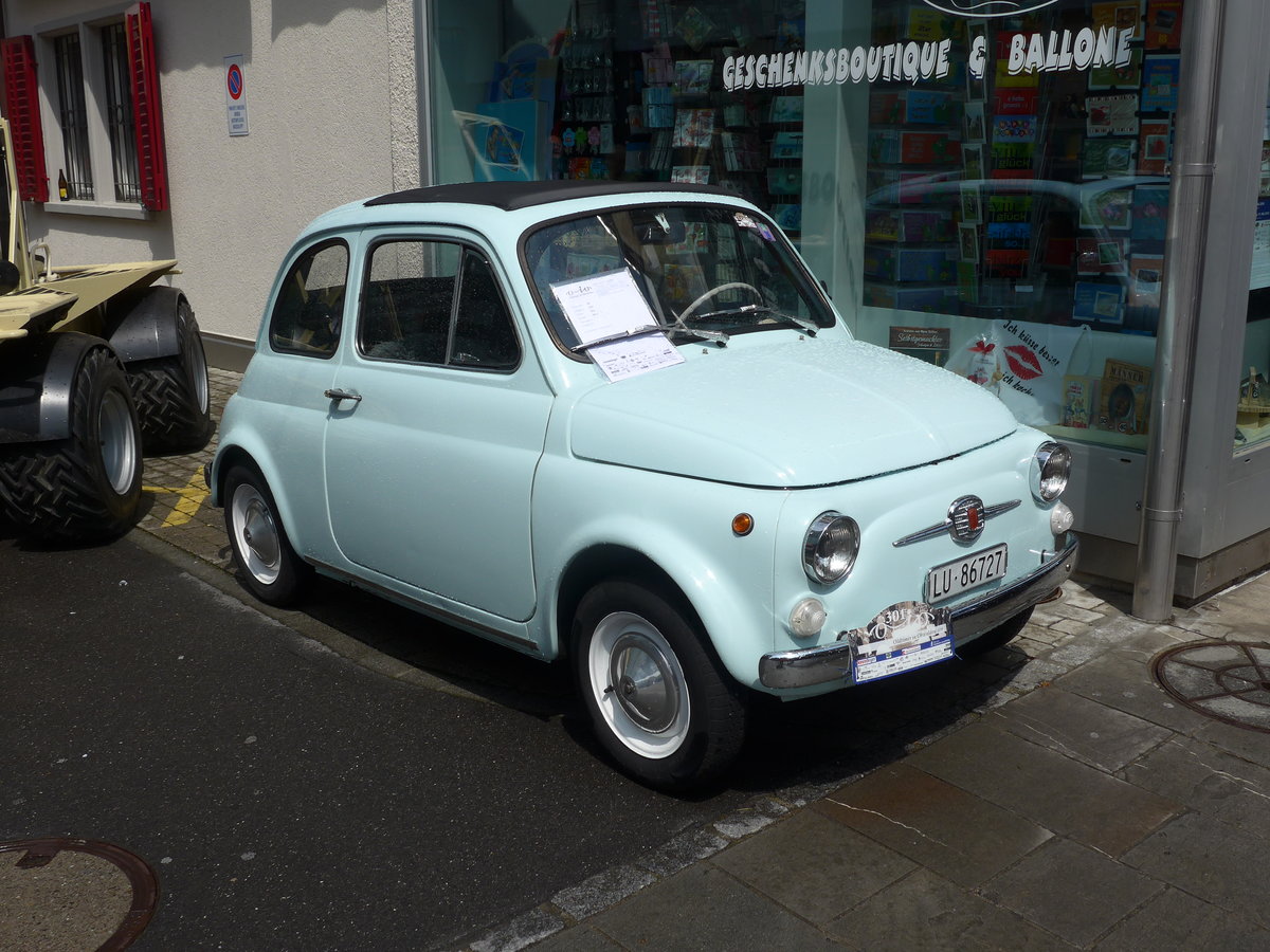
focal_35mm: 36
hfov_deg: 51.4
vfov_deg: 39.7
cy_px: 476
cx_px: 635
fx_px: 1321
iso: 80
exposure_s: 1/2000
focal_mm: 7.5
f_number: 4
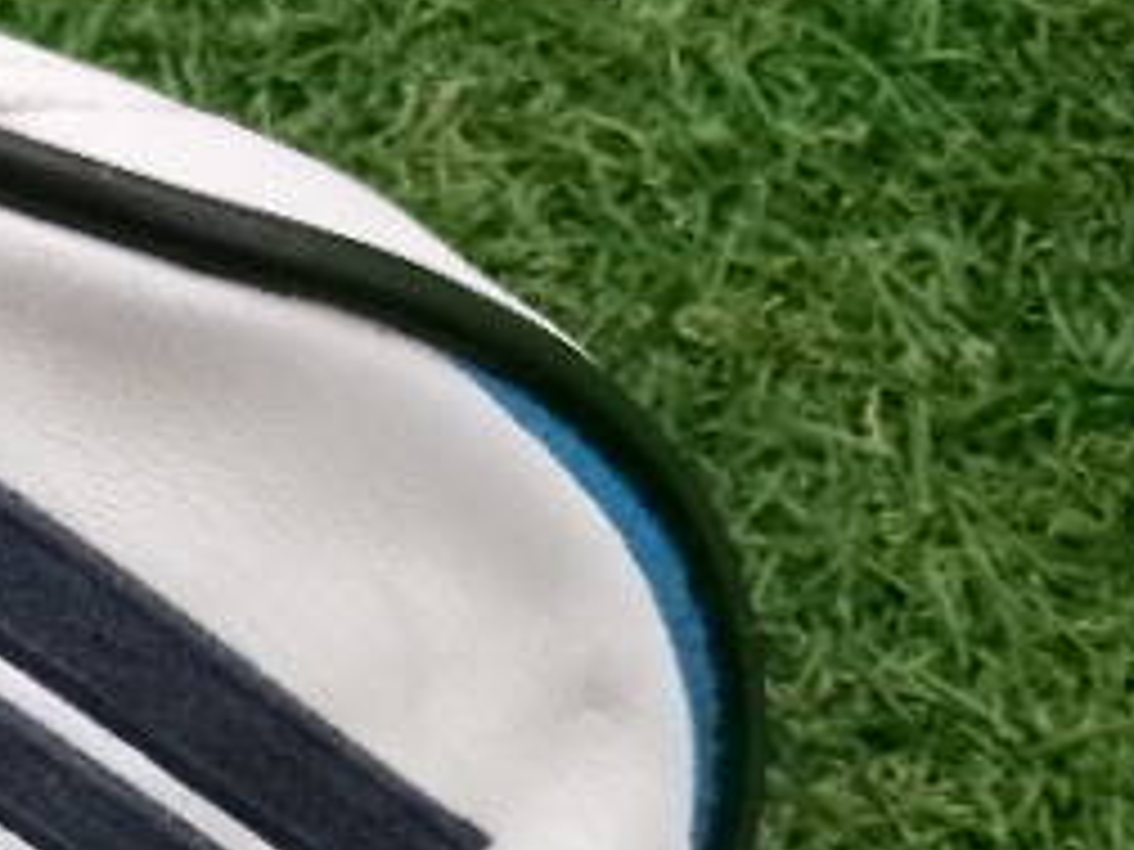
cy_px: 940
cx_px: -99
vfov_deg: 19.8
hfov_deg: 25.5
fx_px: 2326
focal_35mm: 71
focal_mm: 5.1
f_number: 3.9
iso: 800
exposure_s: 1/70
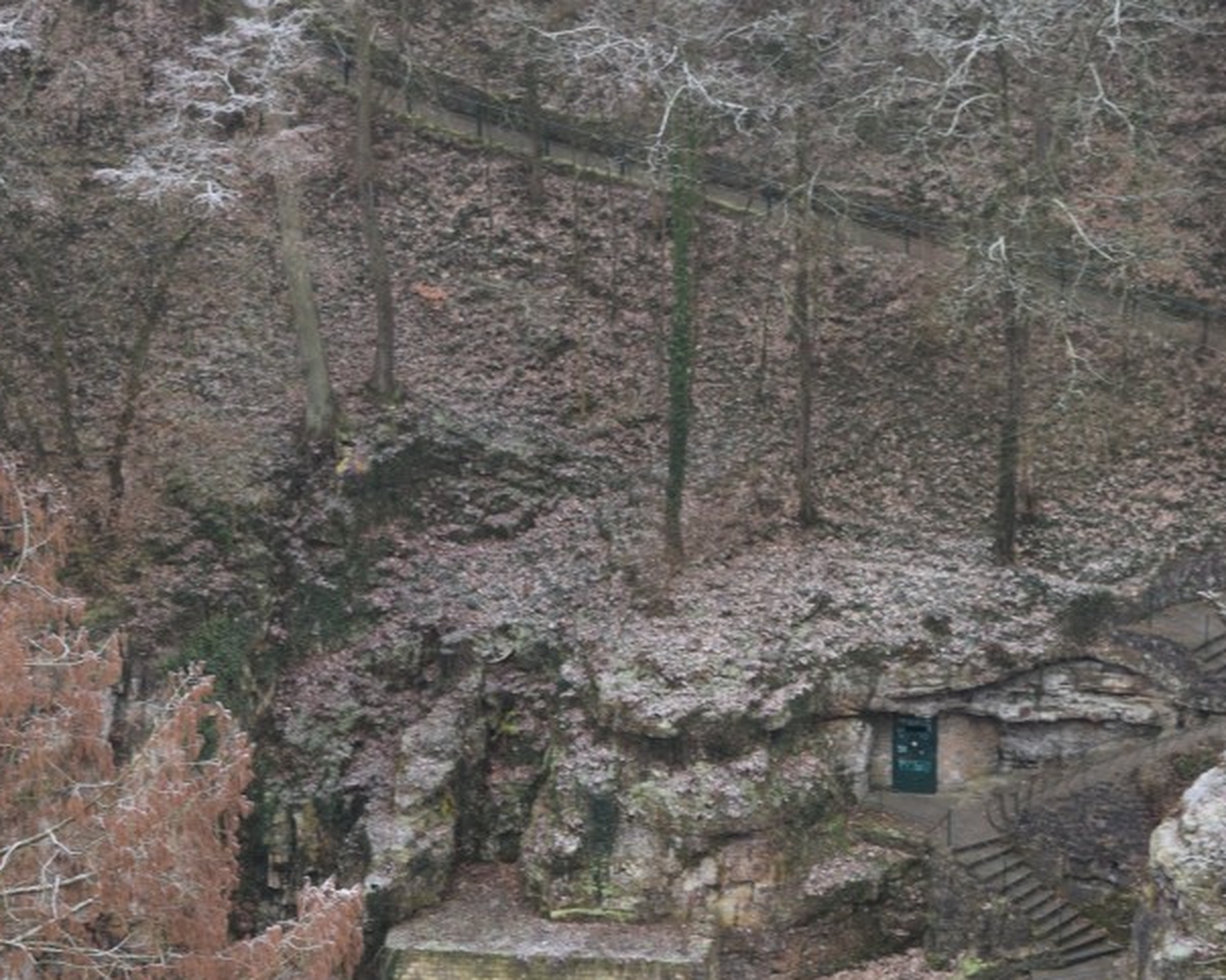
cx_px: 785
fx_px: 3990
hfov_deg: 17.4
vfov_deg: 14.0
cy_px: 661
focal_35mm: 110
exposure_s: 1/60
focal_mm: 46
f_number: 5
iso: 640
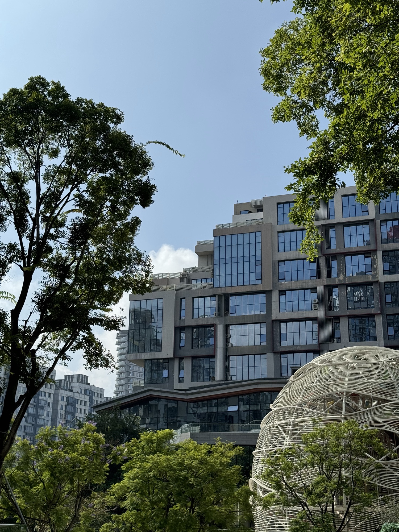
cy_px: 266
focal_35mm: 48
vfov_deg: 39.7
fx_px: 738
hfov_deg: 30.3
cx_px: 200
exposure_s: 1/7092
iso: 64
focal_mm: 6.76
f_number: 1.78
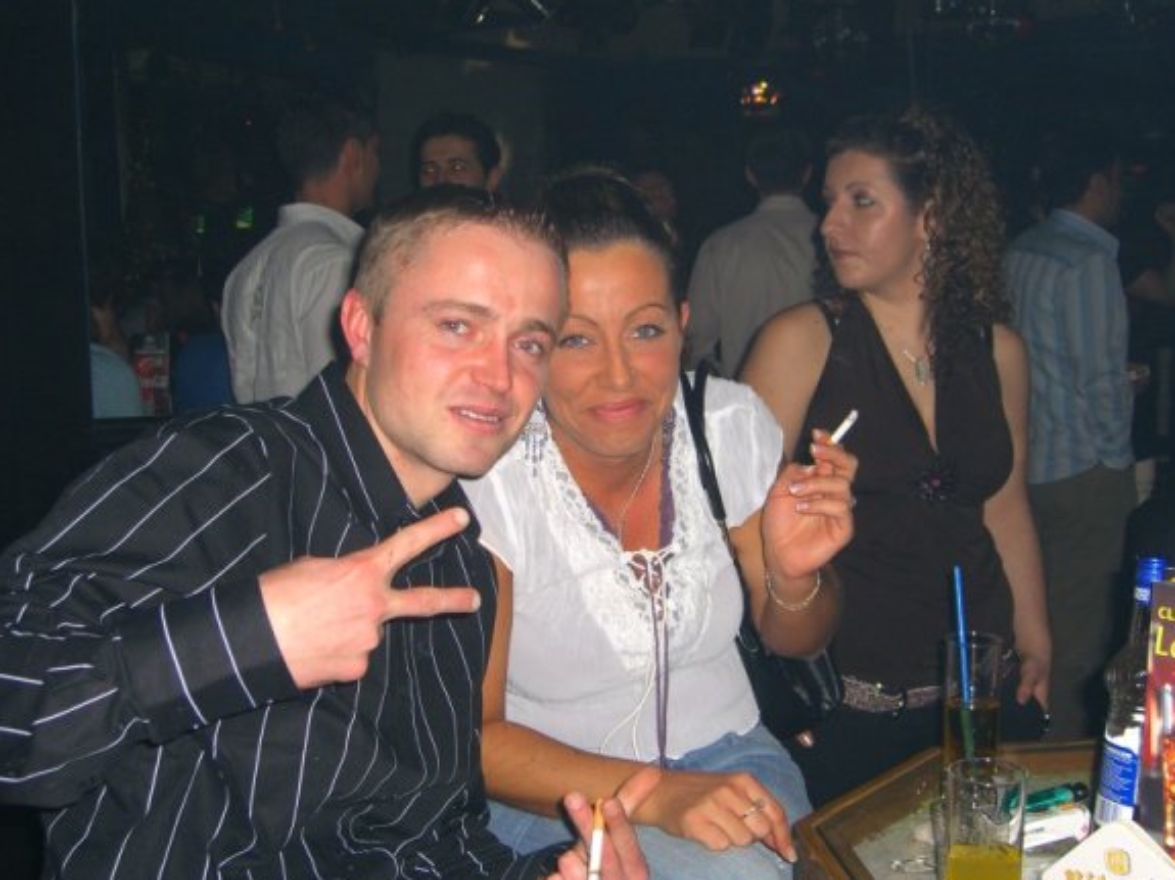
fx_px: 1629
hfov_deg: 39.7
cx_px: 605
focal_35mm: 48
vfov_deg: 30.3
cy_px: 453
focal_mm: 9.5
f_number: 3.1
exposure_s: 1/60
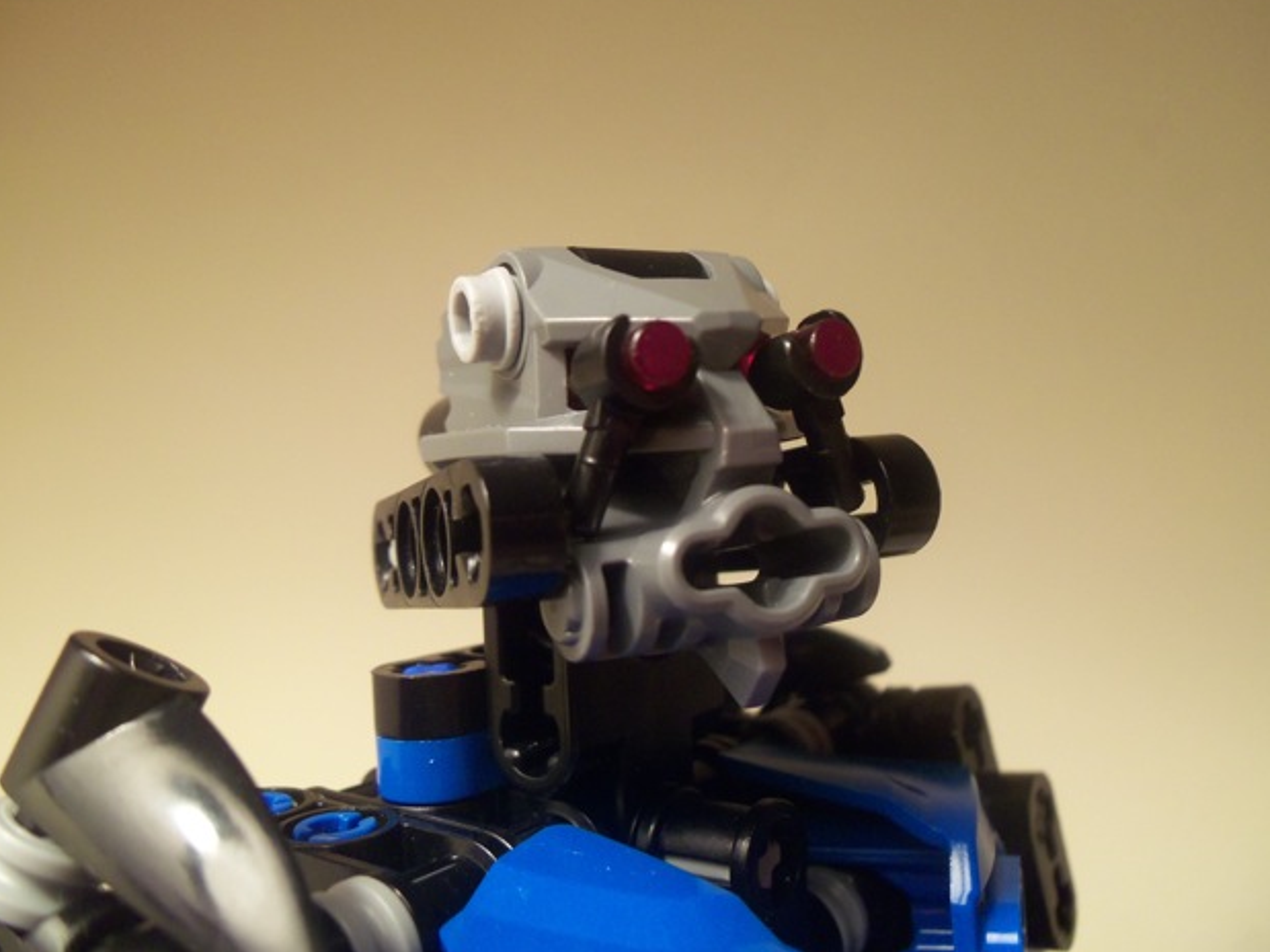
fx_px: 1100
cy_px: 462
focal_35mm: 30
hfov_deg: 60.0
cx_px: 630
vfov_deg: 46.8
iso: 125
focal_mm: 5.2
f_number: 3.4
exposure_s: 1/30
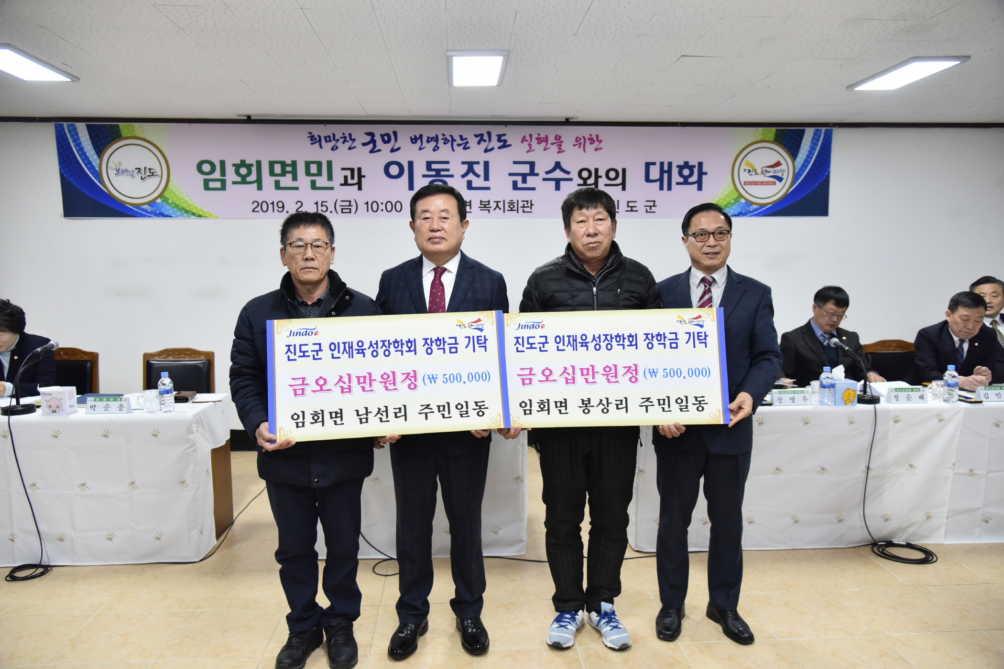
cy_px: 334
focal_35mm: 24
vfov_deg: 53.2
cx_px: 502
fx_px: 669
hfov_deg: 73.7
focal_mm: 24
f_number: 4
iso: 1600
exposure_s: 1/125
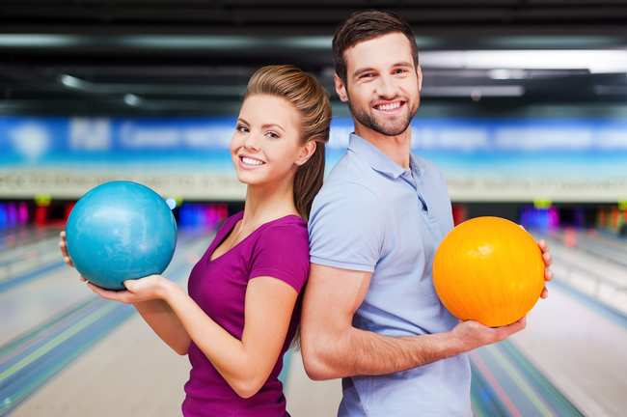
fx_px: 870
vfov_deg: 26.9
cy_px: 208
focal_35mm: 50
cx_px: 314
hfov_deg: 39.6
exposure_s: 1/80
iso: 400
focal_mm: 50
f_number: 2
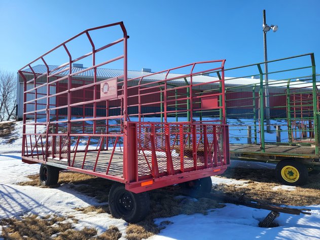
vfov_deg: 53.0
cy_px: 120
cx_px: 160
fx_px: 240
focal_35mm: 26
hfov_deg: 67.3
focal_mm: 5.4
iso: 40
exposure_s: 1/2099
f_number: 1.8
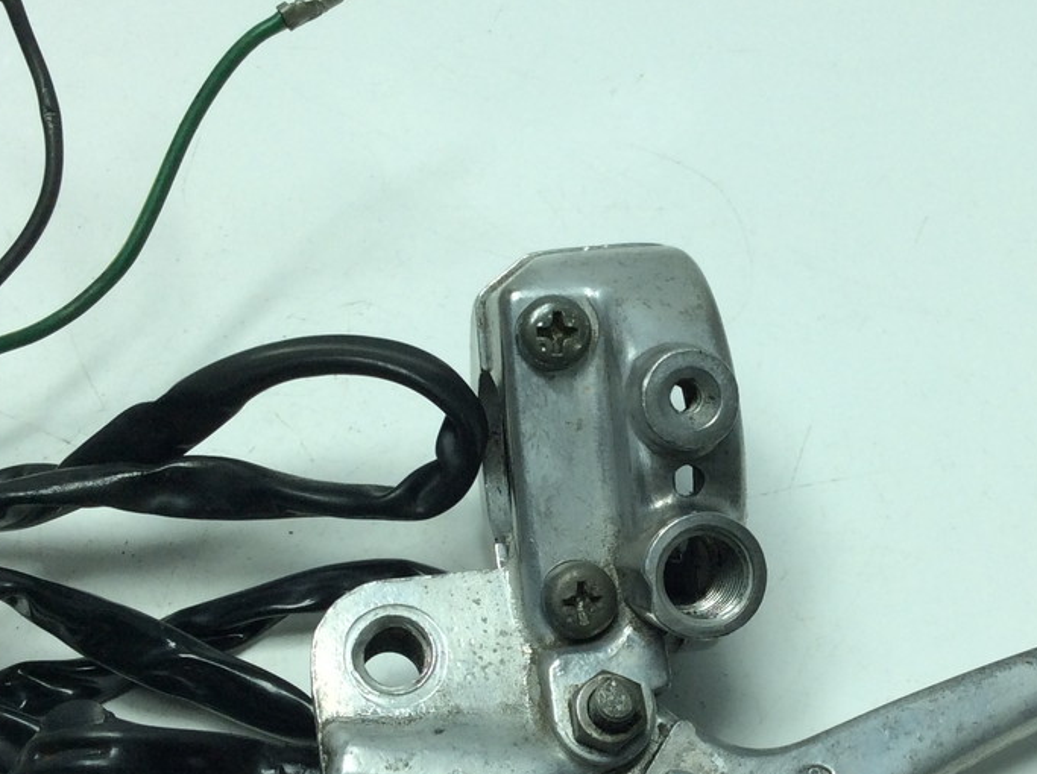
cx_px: 657
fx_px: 1795
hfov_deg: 32.1
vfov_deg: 24.3
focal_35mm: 60
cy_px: 454
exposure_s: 1/539
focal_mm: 3.3
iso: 32
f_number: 2.4
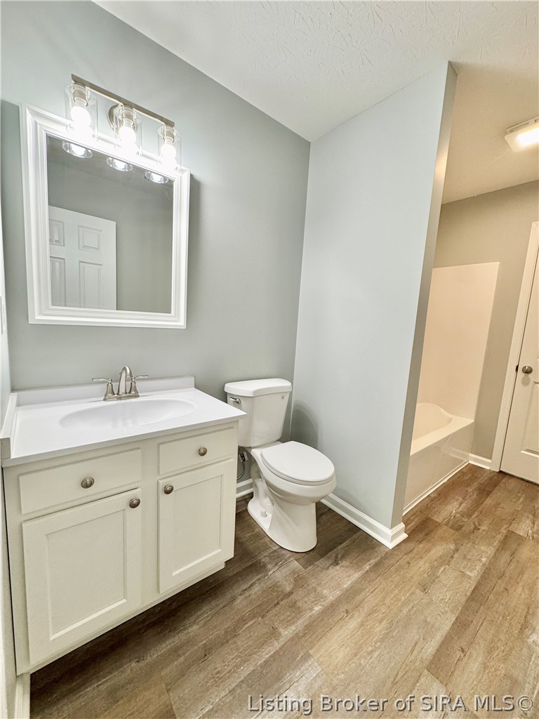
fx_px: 291
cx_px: 270
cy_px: 360
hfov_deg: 85.7
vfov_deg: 102.1
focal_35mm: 14
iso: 200
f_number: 2.2
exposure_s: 1/120
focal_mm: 2.22
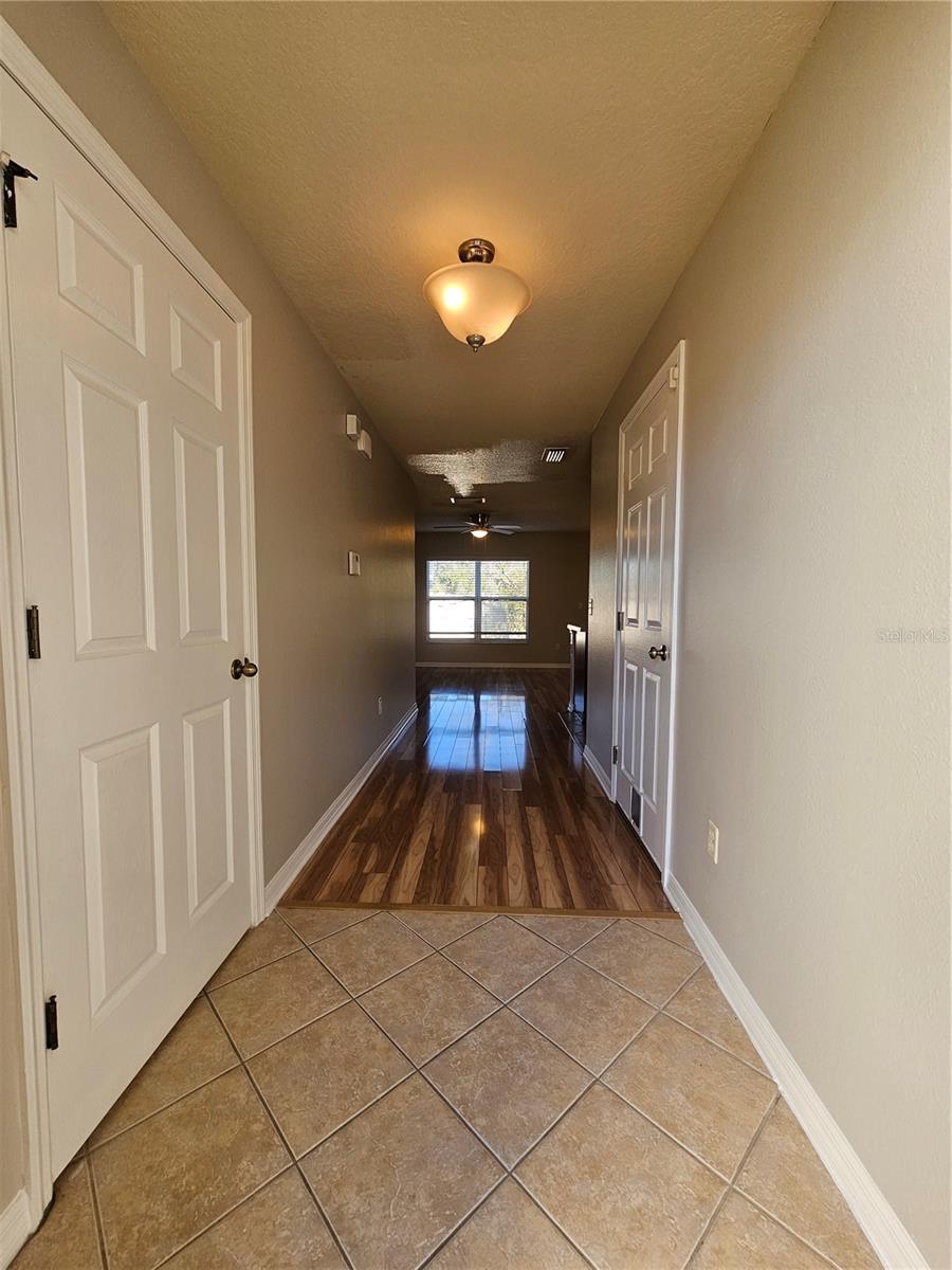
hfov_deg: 89.9
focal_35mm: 13
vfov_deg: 106.2
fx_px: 477
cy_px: 635
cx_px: 476
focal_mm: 2.2
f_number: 2.2
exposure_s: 1/120
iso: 80
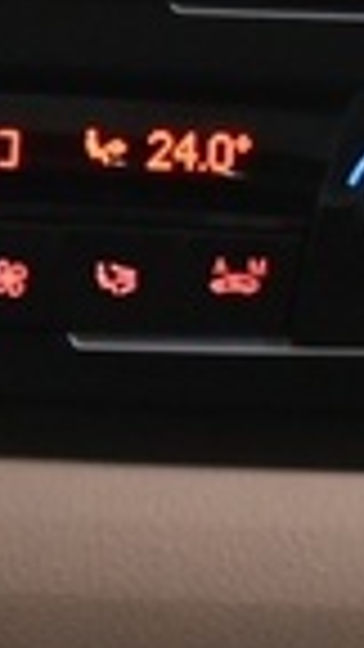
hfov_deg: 4.3
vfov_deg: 7.6
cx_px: -193
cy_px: 693
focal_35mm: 283
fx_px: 4856
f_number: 4
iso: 2000
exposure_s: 1/20
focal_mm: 24
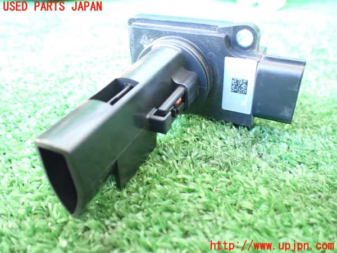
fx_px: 292
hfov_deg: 60.0
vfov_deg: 46.8
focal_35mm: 30
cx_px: 168
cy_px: 126
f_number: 2.3
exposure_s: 1/30
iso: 1600
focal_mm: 5.4
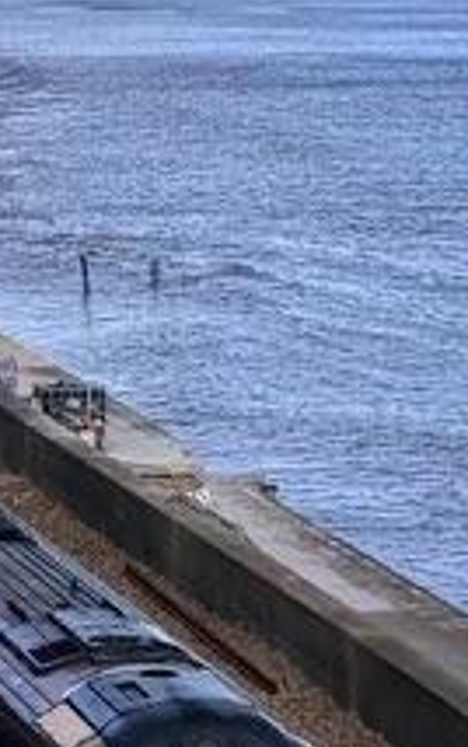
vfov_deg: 8.6
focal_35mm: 243
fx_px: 4952
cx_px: 360
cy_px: 101
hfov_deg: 5.4
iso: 64
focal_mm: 6.76
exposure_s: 1/6536
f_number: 1.78
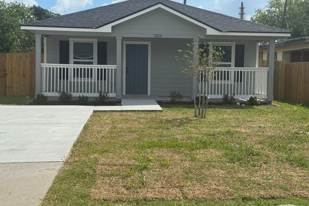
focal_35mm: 51
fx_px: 438
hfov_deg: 38.9
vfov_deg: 26.5
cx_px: 154
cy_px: 98
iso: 64
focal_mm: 6.76
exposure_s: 1/7092
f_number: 1.78
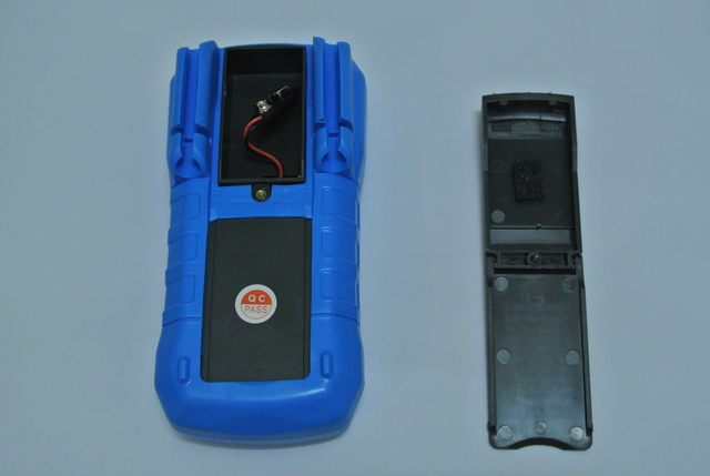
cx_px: 355
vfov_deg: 27.6
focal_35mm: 49
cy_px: 238
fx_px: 968
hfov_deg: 40.3
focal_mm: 18.2
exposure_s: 1/10
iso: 800
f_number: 5.6
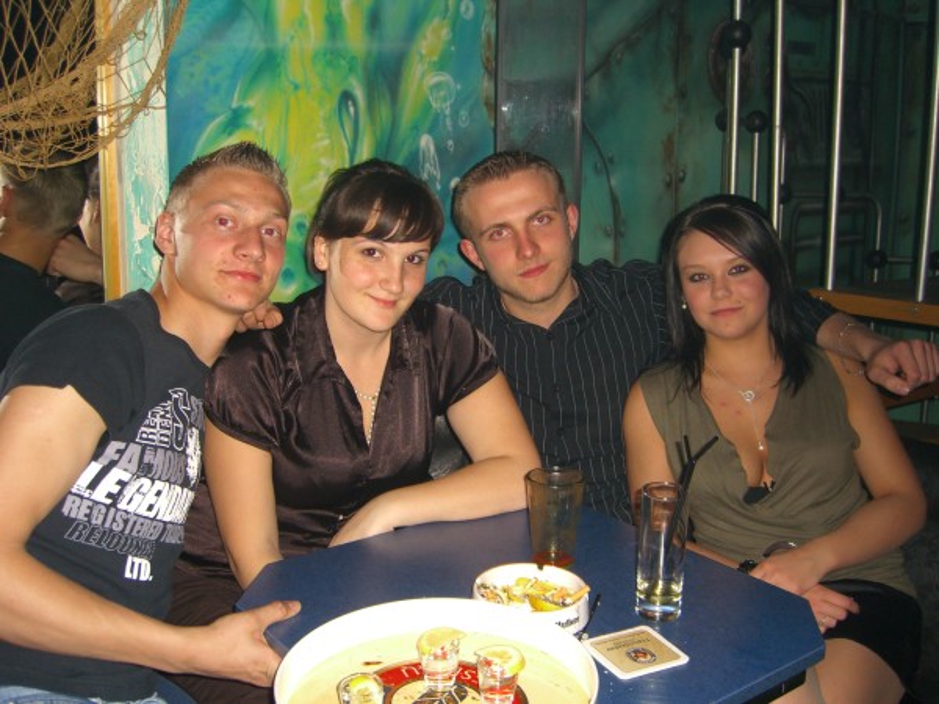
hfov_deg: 49.0
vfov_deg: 37.7
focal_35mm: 38
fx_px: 1031
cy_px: 352
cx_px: 470
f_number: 2.8
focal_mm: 7.9
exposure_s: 1/60
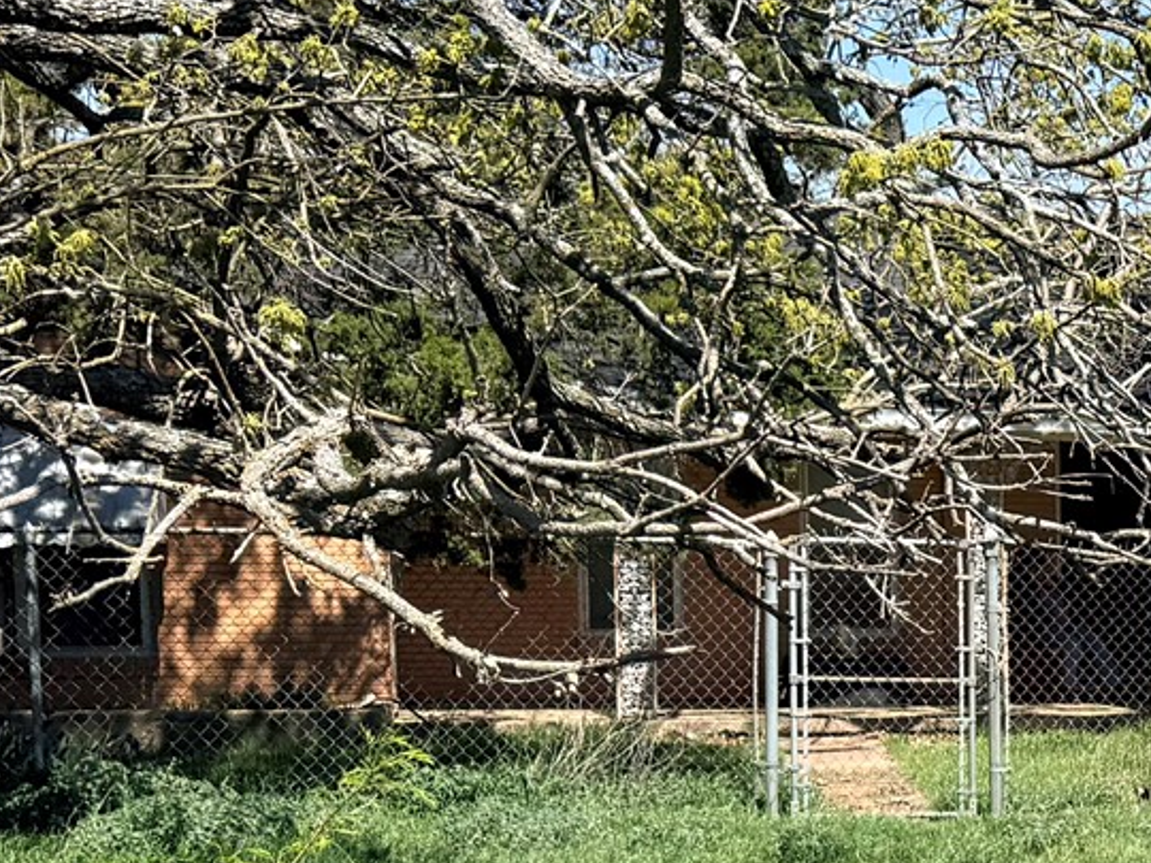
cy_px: 750
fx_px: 3026
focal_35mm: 91
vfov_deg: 16.1
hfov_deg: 19.0
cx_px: 1709
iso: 80
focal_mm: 6.76
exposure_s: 1/4167
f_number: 1.78
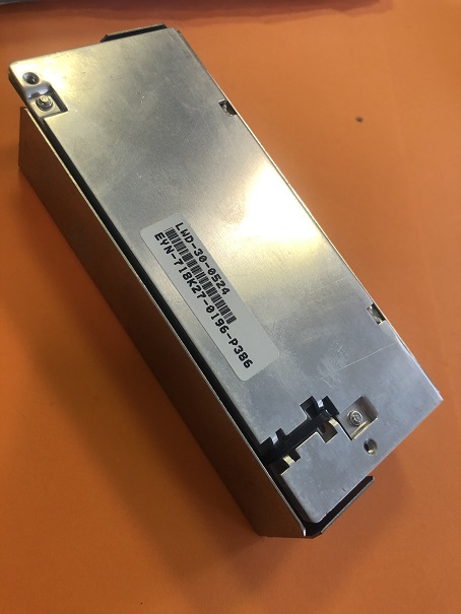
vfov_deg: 63.4
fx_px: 497
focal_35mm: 28
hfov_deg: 49.8
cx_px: 230
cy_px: 307
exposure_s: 1/33
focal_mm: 3.99
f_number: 1.8
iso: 32
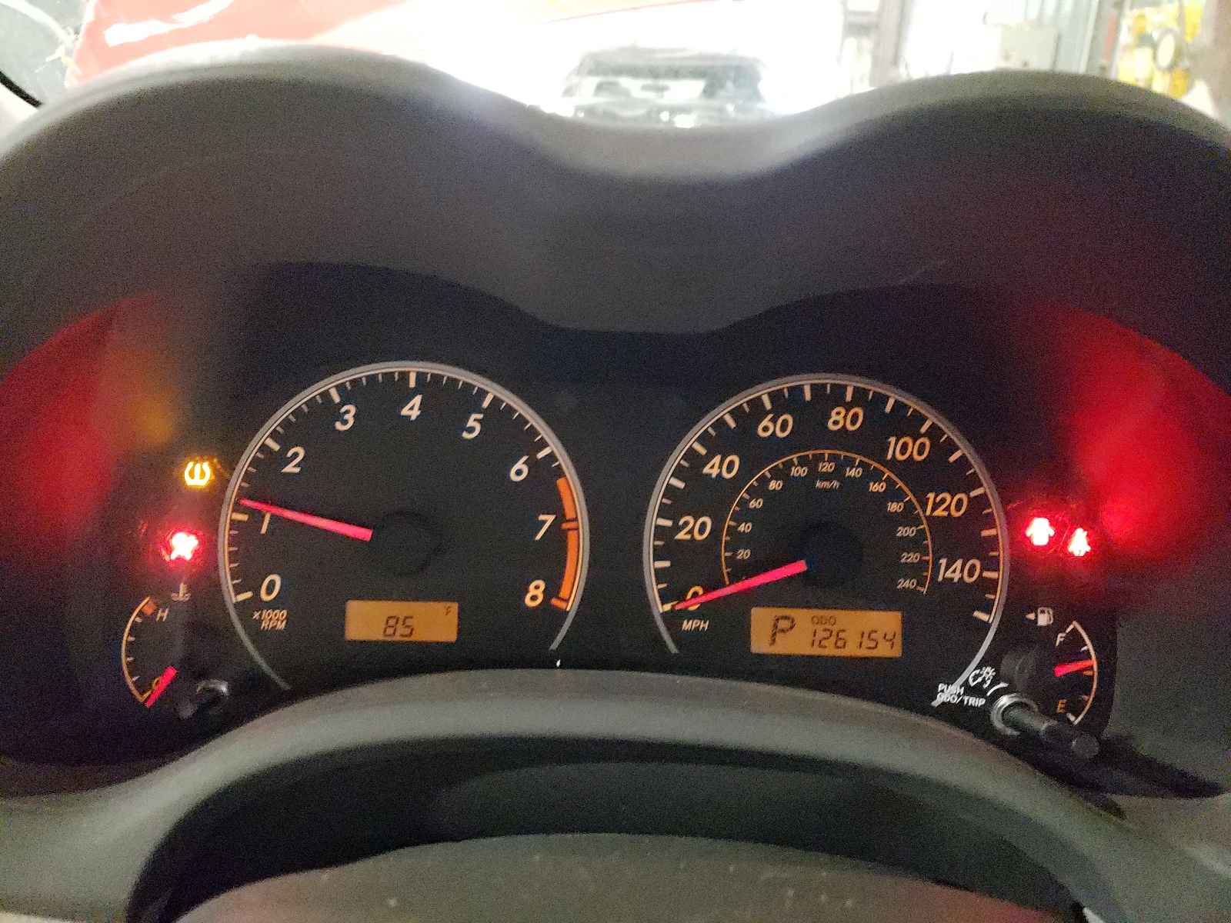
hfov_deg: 67.3
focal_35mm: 26
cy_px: 462
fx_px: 925
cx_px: 616
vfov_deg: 53.1
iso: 1754
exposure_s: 1/25
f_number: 1.5
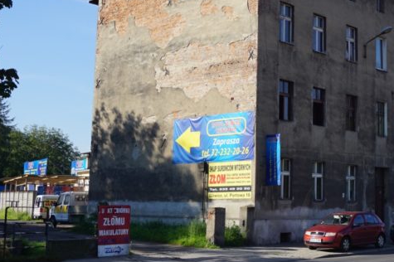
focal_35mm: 64
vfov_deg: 21.2
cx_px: 285
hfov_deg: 31.1
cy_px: 92
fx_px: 697
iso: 100
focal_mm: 29
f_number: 11
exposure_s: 1/125
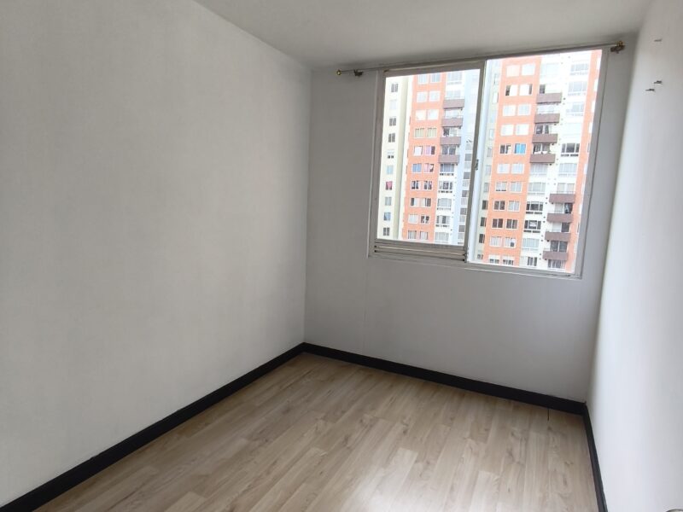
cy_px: 256
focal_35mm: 15
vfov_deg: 81.7
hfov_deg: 98.2
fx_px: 296
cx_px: 342
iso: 50
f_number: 2.2
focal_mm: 1.65
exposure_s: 1/168
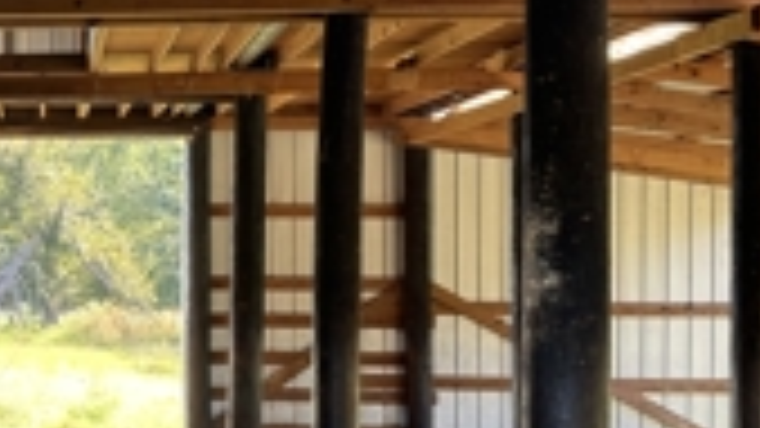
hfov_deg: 31.6
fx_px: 1249
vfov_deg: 19.4
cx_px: 22
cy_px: 261
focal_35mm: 62
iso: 64
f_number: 1.78
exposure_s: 1/137
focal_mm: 6.86
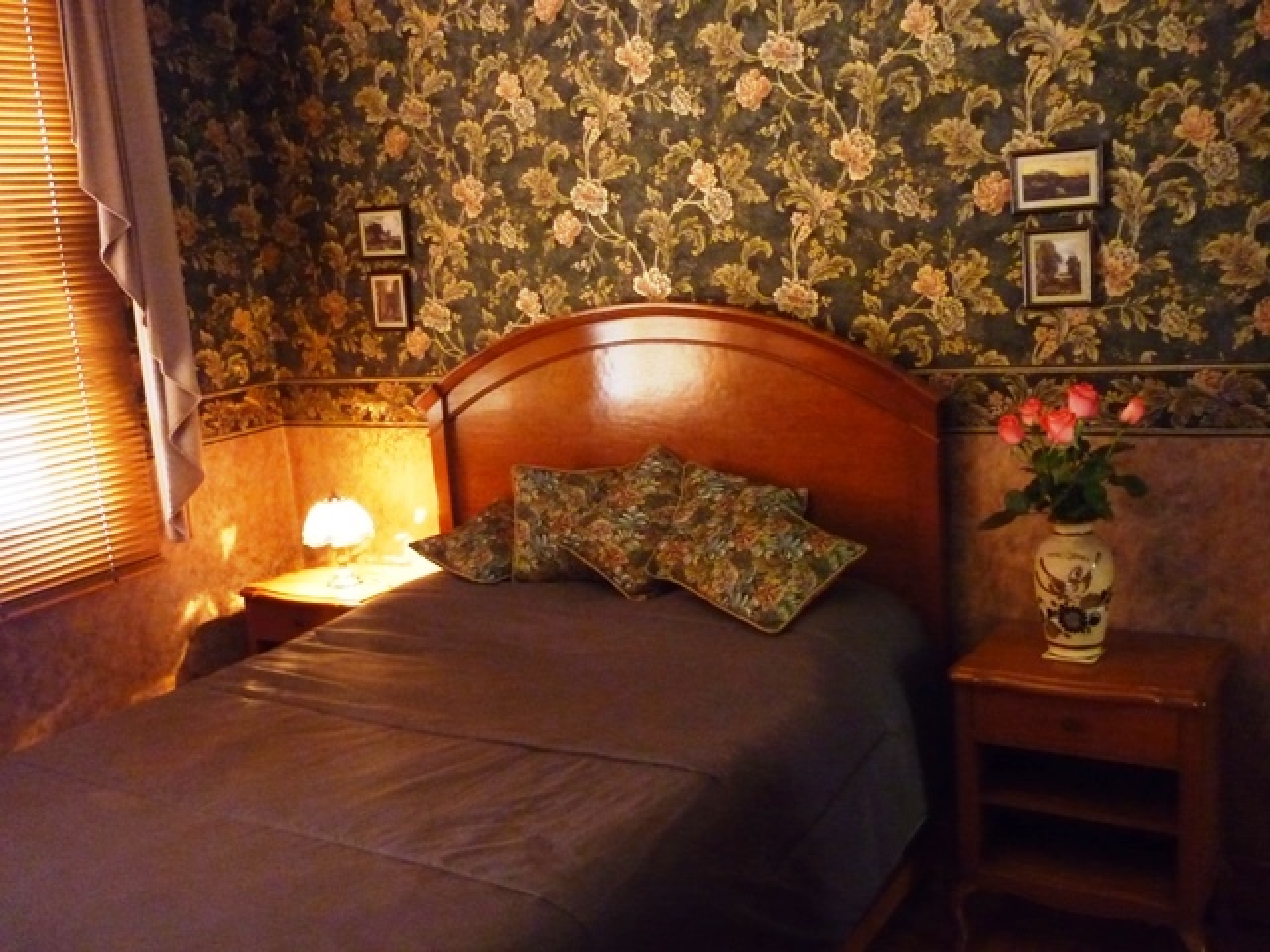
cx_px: 635
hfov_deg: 55.4
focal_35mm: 33
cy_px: 476
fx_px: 1211
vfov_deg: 42.9
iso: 800
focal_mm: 5.5
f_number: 2.8
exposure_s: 1/8
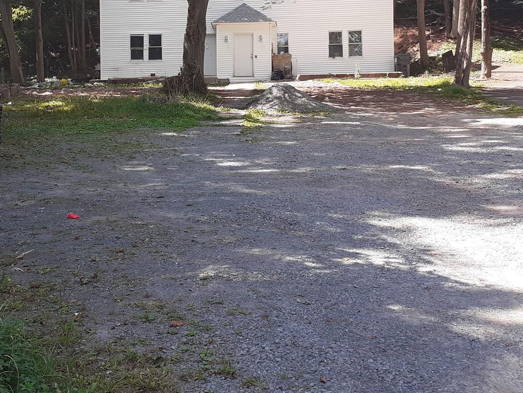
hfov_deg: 36.6
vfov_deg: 27.6
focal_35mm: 52
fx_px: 786
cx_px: 199
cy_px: 86
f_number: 1.9
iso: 40
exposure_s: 1/361
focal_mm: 3.6
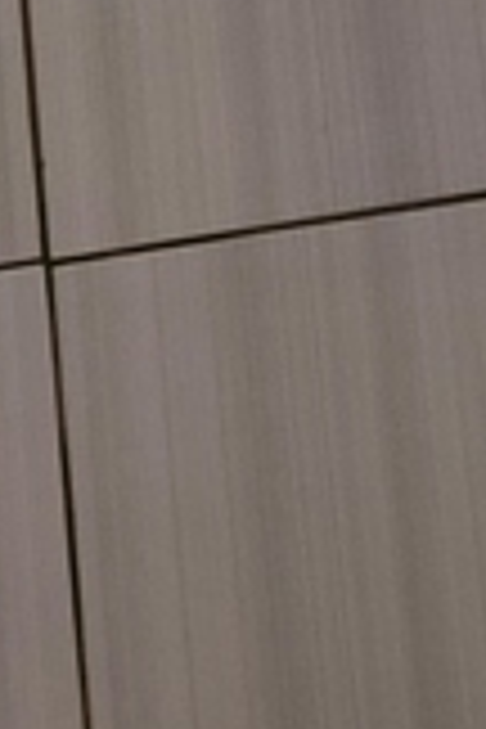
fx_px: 3321
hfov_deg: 7.2
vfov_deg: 12.5
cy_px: 432
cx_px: -1076
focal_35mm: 164
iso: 213
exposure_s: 1/33
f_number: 1.79
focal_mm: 4.74
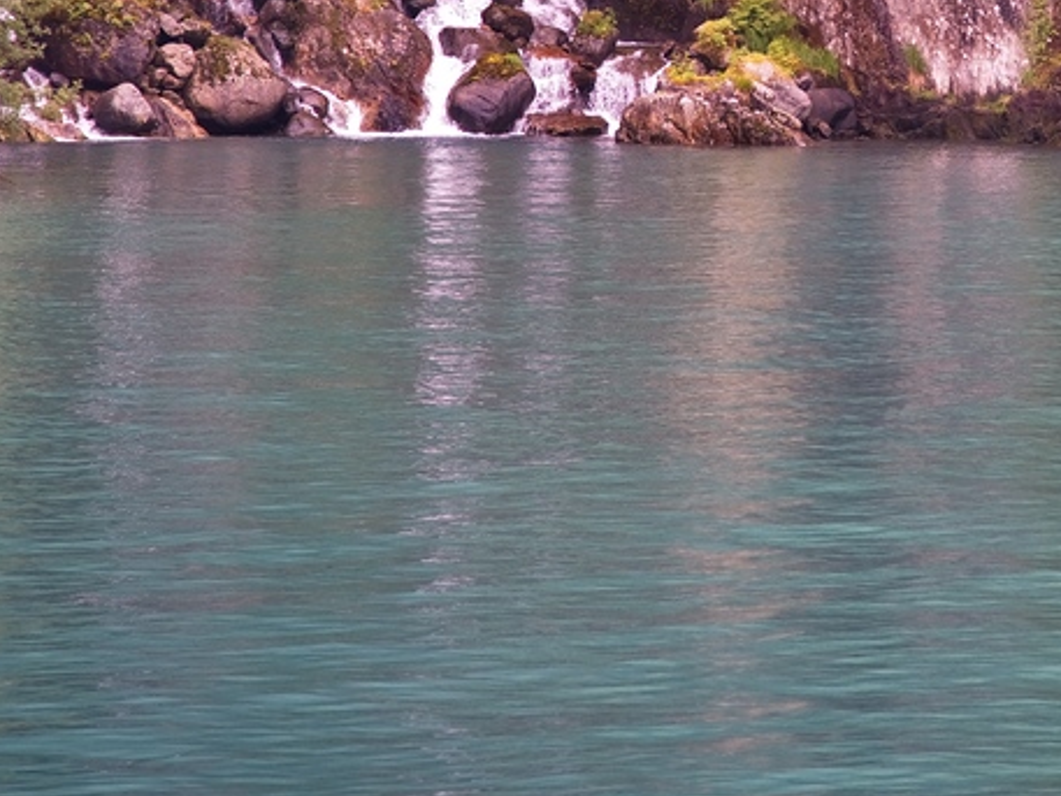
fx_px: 9903
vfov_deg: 4.6
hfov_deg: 6.1
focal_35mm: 323
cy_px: -107
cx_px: 954
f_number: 4
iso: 360
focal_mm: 120
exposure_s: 1/250
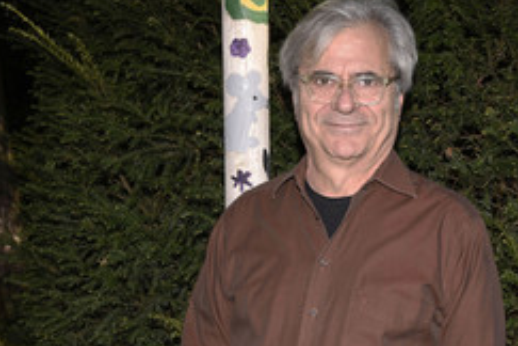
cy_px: 280
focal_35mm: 89
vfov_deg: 15.3
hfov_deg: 22.7
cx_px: 387
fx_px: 1281
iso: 160
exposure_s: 1/160
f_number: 11
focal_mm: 48
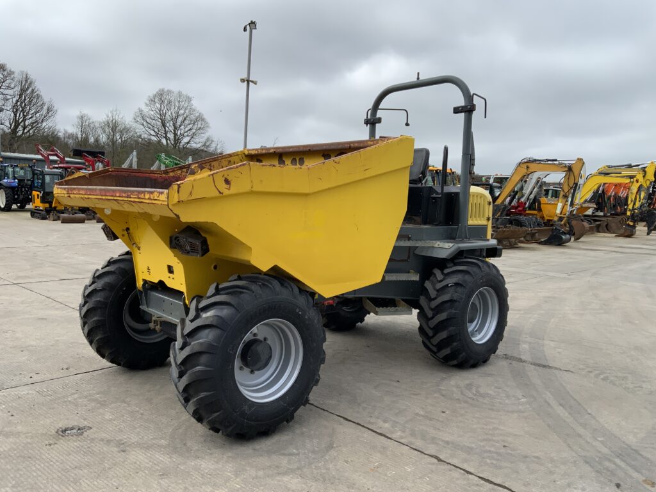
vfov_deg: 48.2
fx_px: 550
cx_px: 328
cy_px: 246
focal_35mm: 29
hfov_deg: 61.7
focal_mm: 3
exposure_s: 1/1377
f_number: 1.8
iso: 16
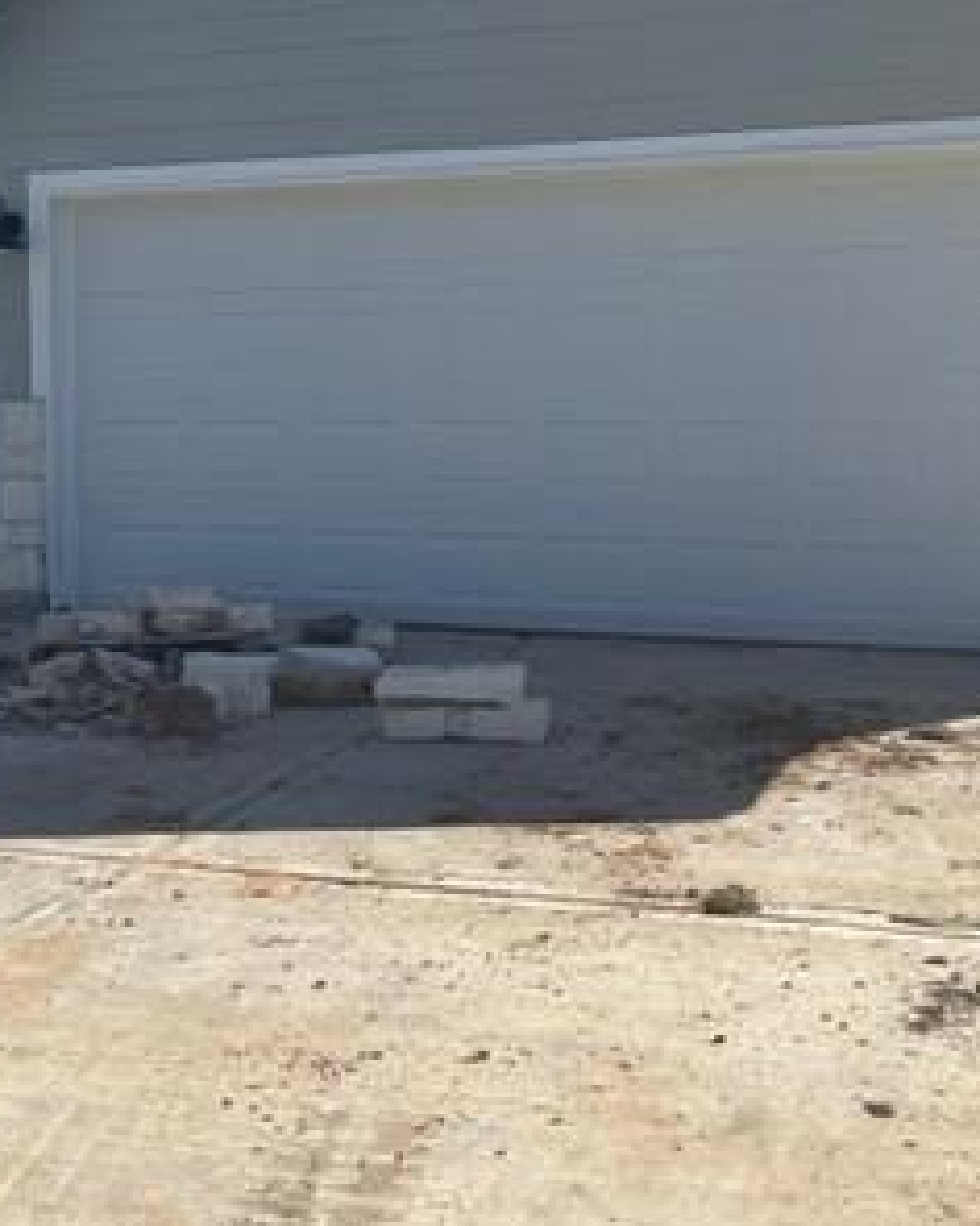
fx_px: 1994
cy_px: 254
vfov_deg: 33.2
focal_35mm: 55
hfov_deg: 27.3
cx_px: 278
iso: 32
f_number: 1.6
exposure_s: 1/3663
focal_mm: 5.1
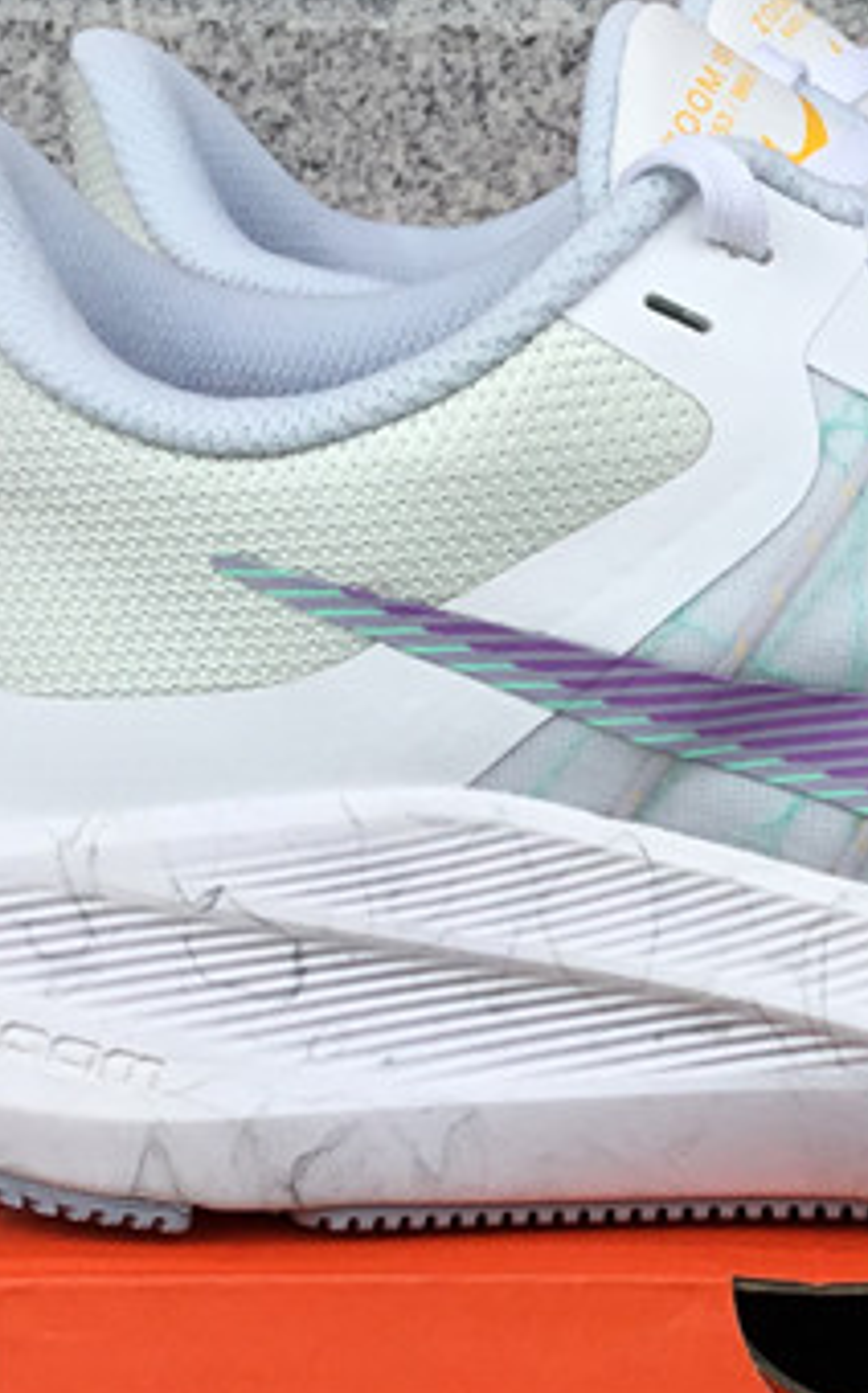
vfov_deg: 23.6
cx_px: 970
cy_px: 1059
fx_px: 3298
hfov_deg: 14.6
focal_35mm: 87
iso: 25
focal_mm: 3.3
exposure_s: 1/324
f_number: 2.4
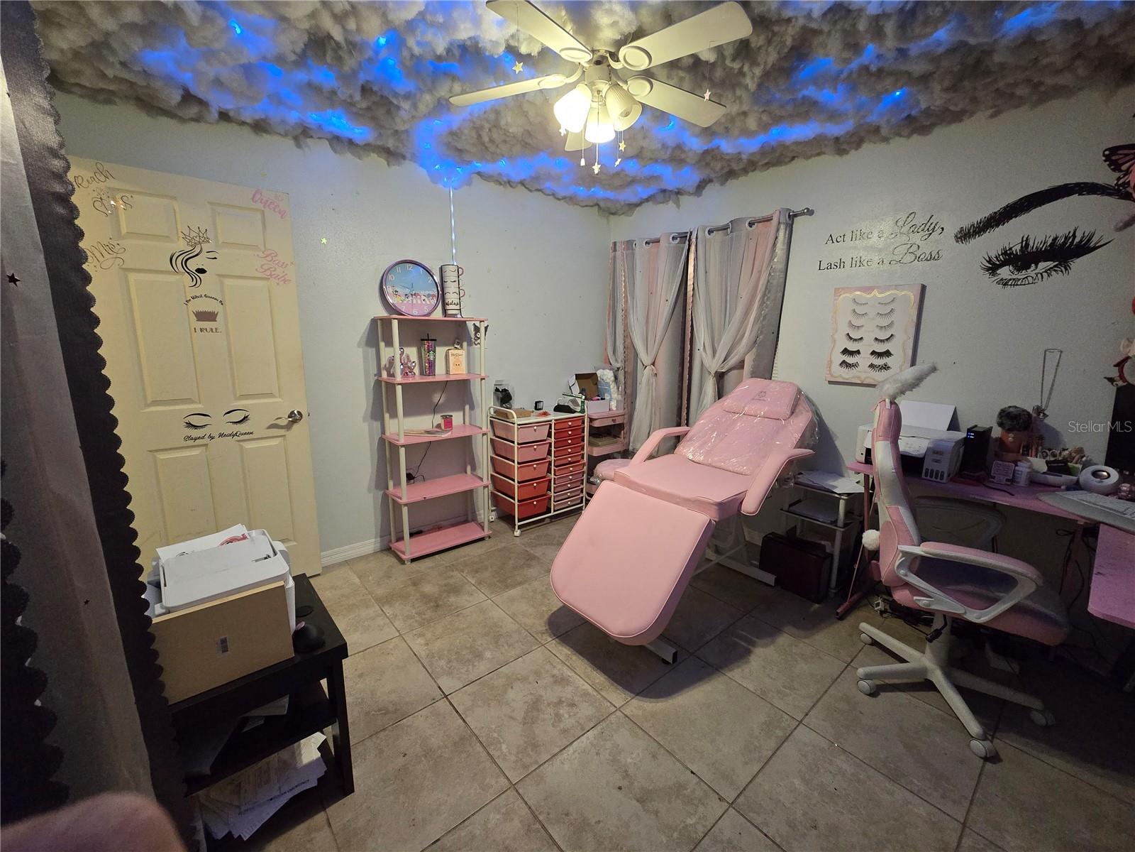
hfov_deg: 106.2
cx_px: 568
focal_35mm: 13
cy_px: 426
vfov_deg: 89.9
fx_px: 426
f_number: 2.2
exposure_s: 1/60
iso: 640
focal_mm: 2.2
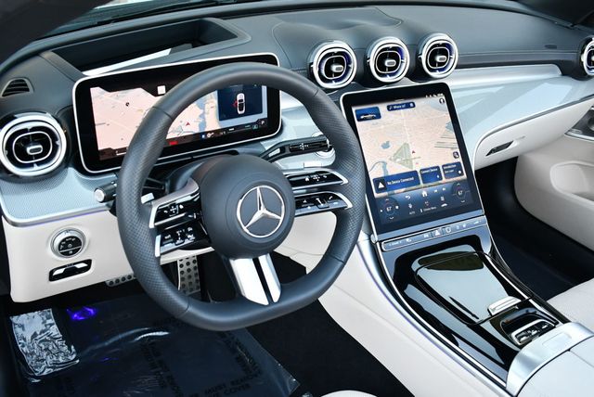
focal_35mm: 36
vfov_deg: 36.9
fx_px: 595
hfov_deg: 53.1
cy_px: 198
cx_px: 297
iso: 720
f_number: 3.5
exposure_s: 1/250
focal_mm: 18
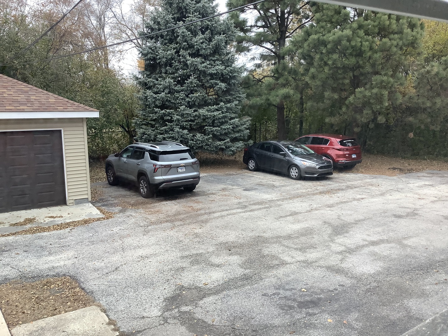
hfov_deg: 58.4
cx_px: 224
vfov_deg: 45.4
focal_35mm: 31
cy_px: 168
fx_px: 401
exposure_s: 1/120
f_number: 2.4
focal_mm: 3.3
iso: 40
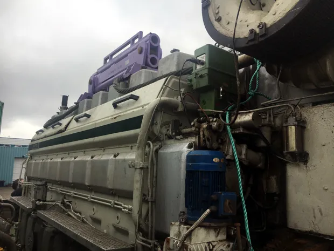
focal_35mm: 29
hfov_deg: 61.7
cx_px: 167
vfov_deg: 48.2
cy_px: 126
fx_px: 280
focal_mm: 4.15
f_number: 2.2
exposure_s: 1/427
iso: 25
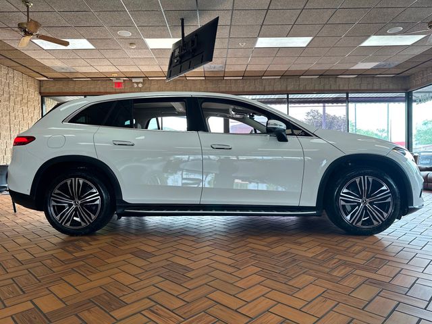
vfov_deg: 56.8
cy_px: 162
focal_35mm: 24
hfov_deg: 71.6
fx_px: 300
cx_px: 216
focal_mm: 6.86
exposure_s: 1/167
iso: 64
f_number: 1.78
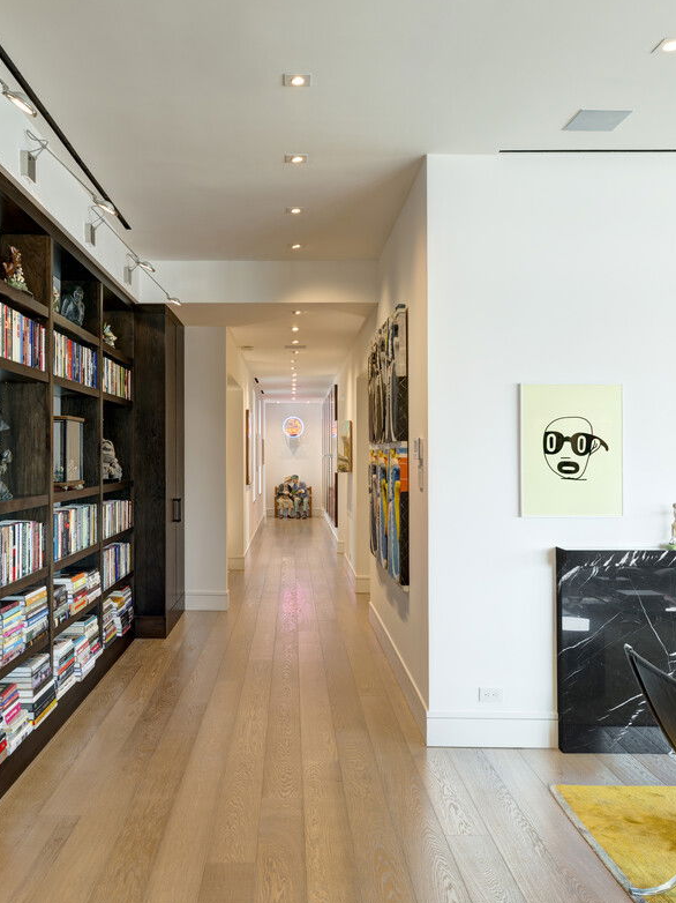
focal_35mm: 31
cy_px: 447
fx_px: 808
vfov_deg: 58.4
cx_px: 300
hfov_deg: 45.3
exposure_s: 2
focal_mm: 21
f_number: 16
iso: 100
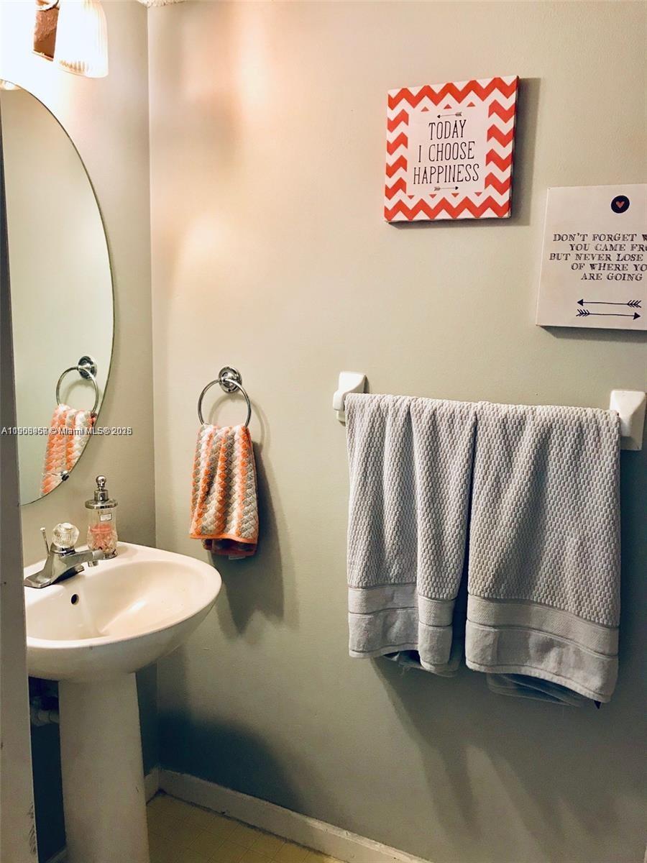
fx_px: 698
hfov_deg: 49.7
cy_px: 432
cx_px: 324
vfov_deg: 63.4
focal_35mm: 28
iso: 40
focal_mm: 3.99
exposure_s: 1/15
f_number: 1.8
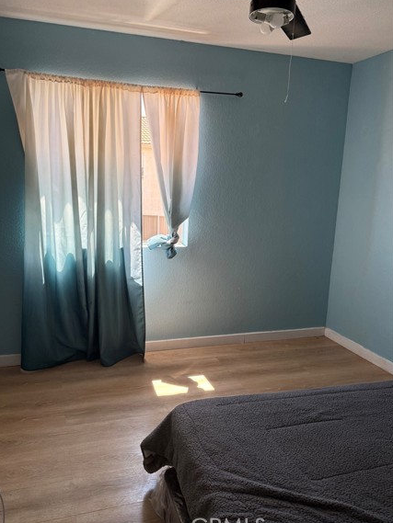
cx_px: 175
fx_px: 409
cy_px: 245
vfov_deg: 65.3
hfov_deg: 51.3
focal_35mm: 27
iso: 100
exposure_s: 1/336
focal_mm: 6.76
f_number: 1.78
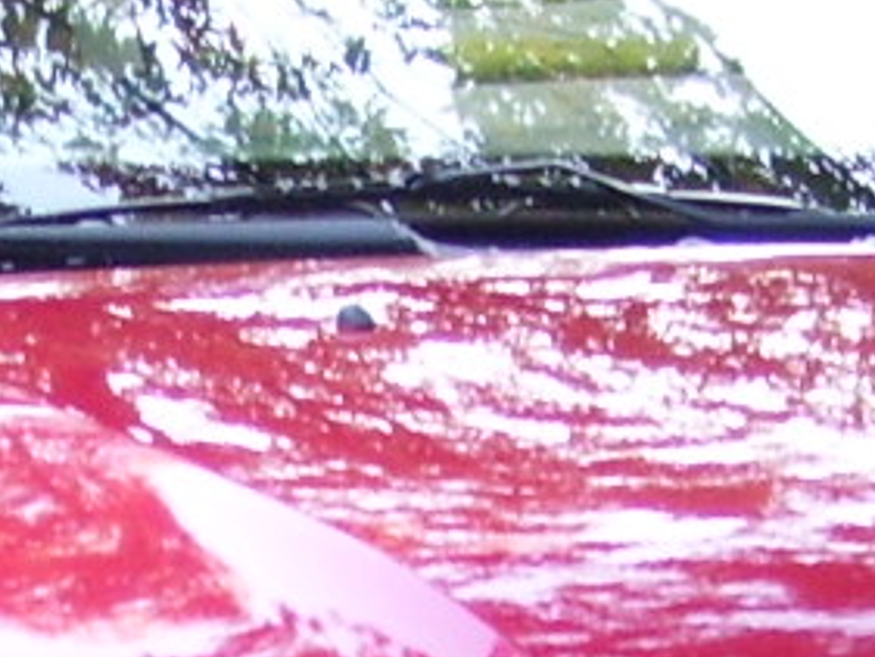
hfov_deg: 9.0
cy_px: 1177
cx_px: -12
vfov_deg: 6.7
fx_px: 5513
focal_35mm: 218
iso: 125
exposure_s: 1/60
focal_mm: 6
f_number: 2.7
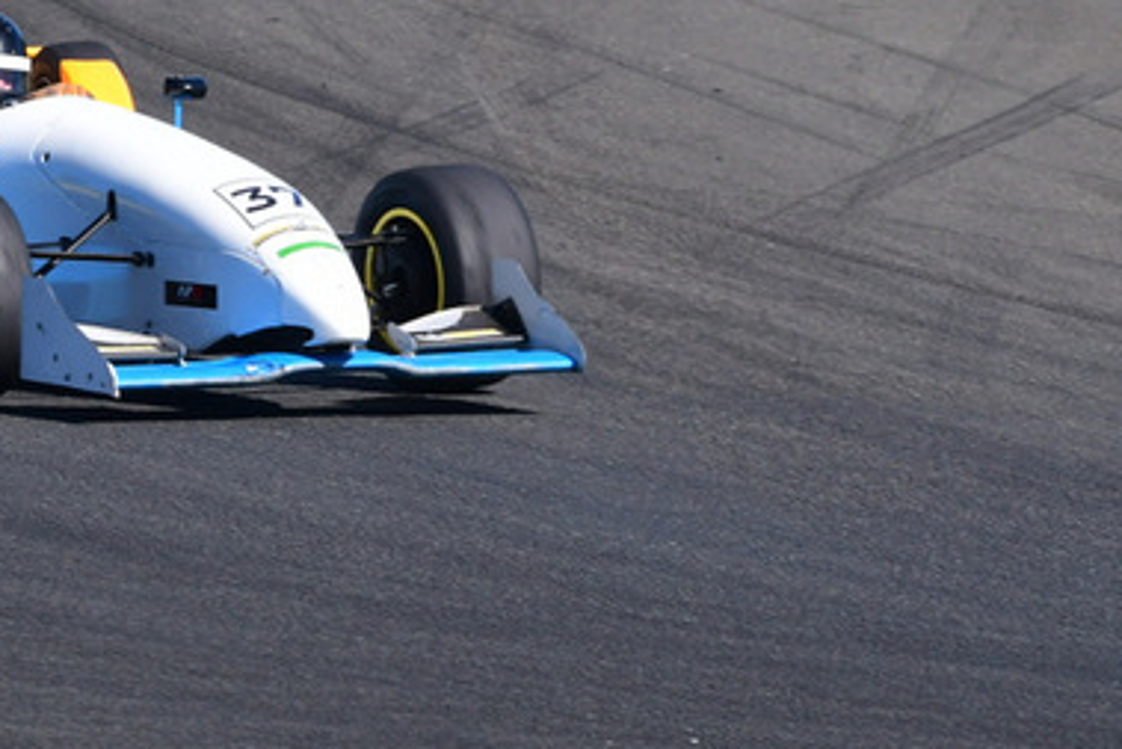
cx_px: 56
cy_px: -21
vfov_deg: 1.8
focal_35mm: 760
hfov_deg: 2.7
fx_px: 23694
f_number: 11
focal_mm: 240
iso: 500
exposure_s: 1/640
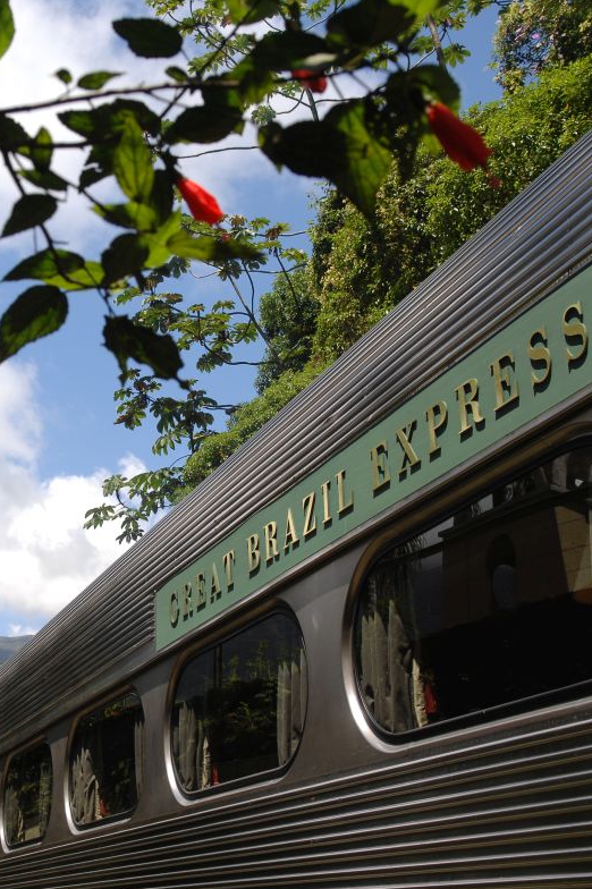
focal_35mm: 53
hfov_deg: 25.2
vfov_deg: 37.7
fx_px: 1303
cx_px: 122
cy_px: 446
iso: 200
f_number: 5.6
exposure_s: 1/640
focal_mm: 23
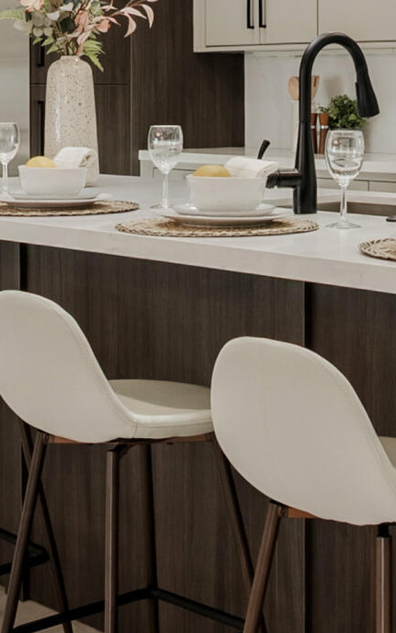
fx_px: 1381
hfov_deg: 16.1
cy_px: 61
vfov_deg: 25.0
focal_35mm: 80
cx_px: 348
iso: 100
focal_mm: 18
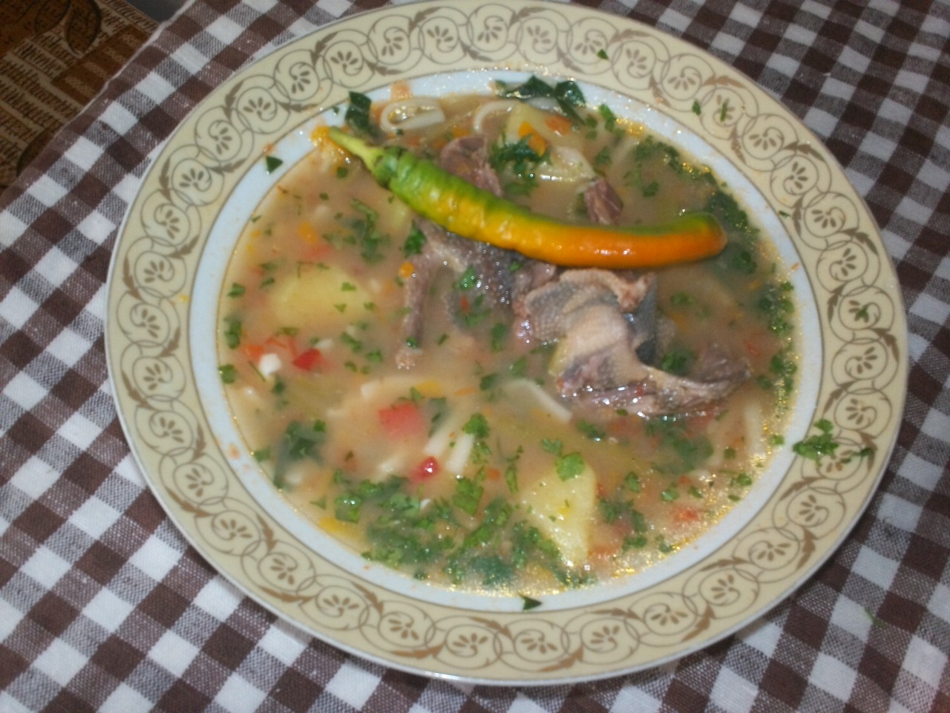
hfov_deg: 49.0
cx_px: 475
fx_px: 1043
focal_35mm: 38
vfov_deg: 37.7
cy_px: 356
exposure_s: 1/30
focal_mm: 6.3
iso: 80
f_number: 4.5
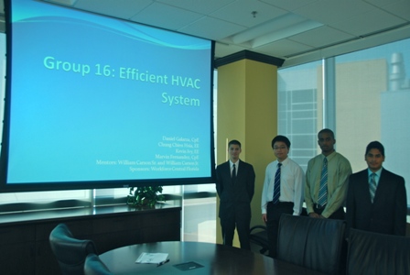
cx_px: 205
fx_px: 342
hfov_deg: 61.9
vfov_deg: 43.7
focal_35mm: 30
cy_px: 138
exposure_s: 1/30
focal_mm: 20
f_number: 3.8
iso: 200
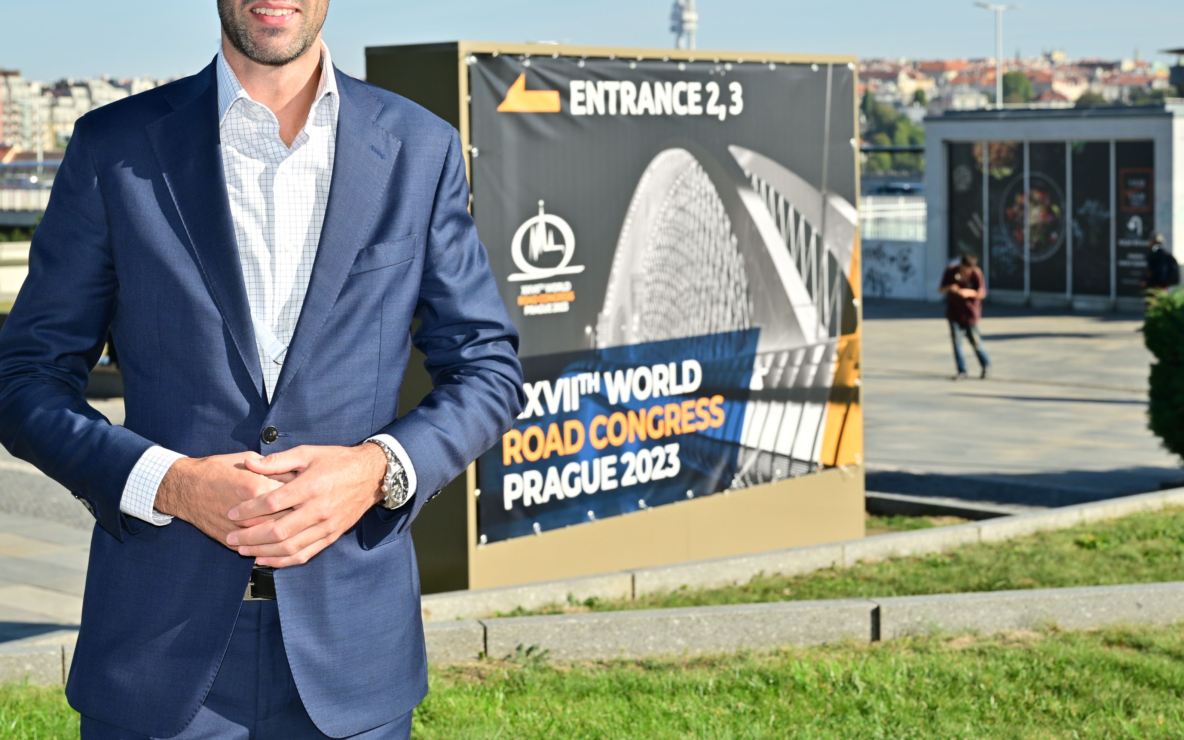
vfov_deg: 17.1
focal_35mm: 76
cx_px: 483
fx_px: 2452
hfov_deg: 27.1
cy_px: 252
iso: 64
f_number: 9
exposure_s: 1/160
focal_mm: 59
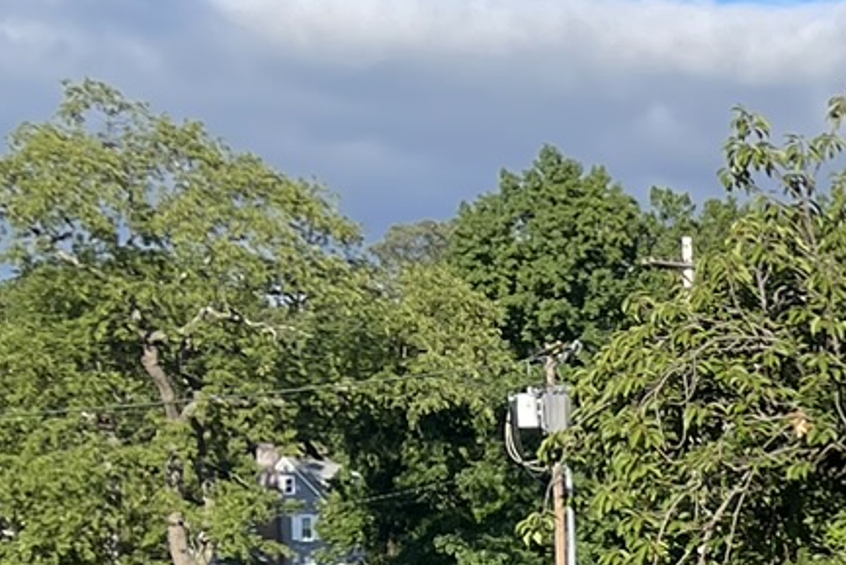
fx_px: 2891
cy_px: 843
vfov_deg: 10.8
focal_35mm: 123
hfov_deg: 14.0
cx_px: 1694
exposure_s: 1/2049
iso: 32
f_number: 1.6
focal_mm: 5.1
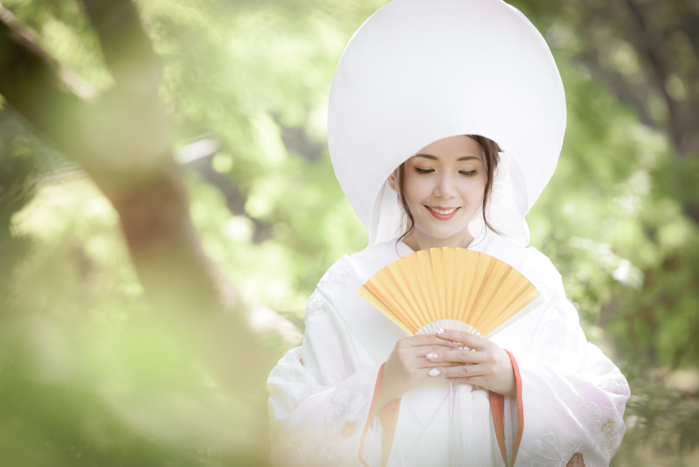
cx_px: 350
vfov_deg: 9.2
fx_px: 2913
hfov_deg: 13.7
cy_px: 234
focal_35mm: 150
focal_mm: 150
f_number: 3.5
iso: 400
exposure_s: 1/400
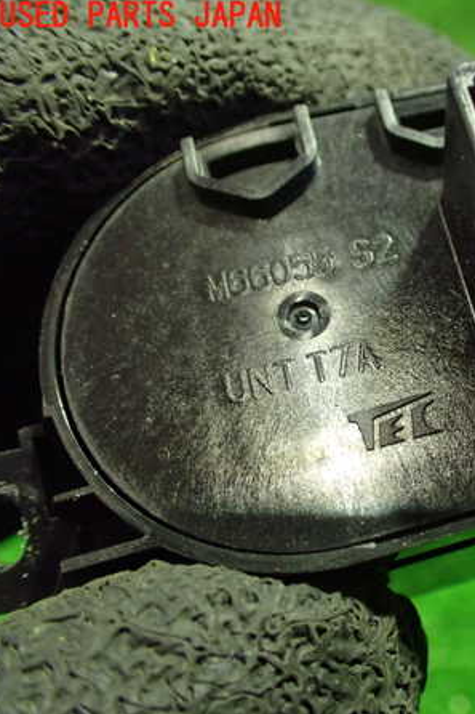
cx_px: 470
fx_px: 832
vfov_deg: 46.4
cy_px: 357
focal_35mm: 42
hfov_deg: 29.8
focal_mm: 5.4
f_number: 2.3
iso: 800
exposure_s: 1/50
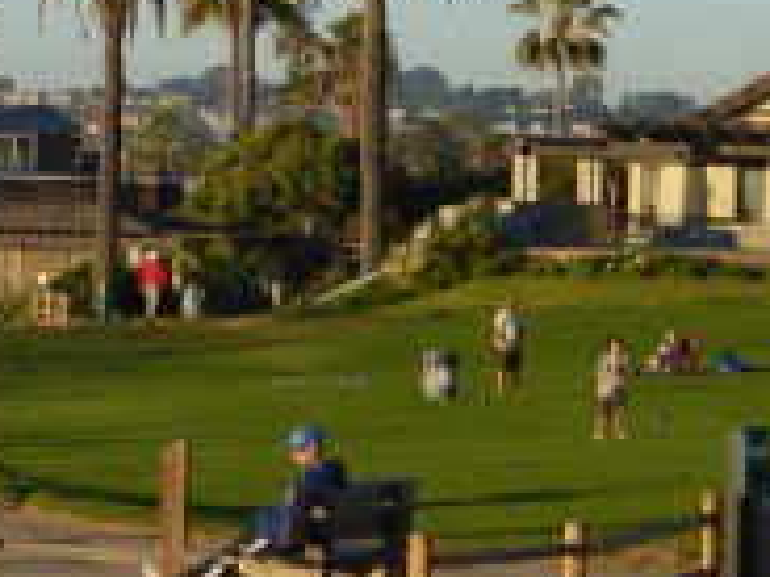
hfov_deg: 8.3
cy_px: -38
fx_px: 5272
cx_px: 272
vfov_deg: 6.2
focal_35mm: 237
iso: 100
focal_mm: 19.4
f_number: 5.3
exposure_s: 1/250
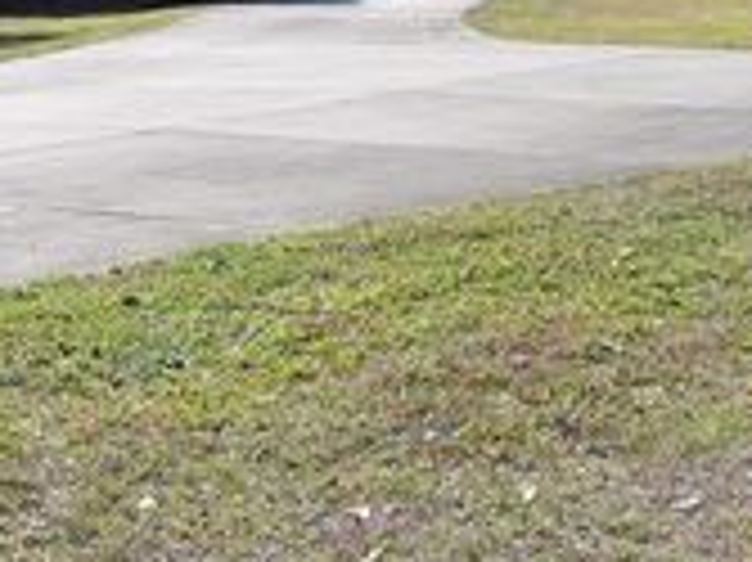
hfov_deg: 21.6
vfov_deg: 15.7
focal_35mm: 90
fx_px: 1954
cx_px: 576
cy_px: -137
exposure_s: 1/800
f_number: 3.1
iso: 100
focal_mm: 5.4
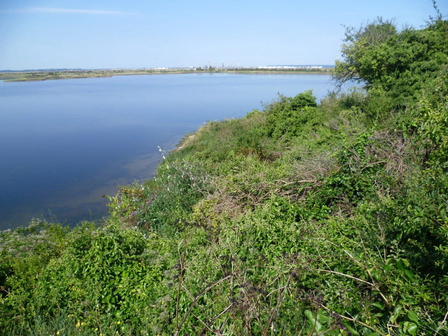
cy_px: 168
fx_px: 362
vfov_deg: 49.7
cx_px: 224
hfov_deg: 63.4
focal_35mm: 28
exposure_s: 1/800
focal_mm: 5
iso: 80
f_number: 2.8
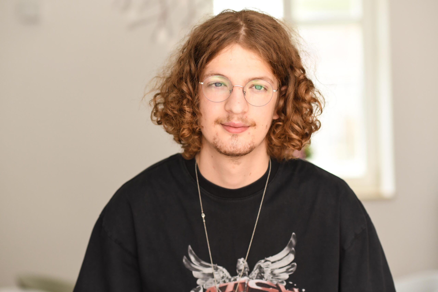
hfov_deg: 23.9
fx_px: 1034
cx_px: 219
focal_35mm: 85
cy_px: 146
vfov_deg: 16.1
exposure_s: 1/640
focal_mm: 85
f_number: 2.8
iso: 800
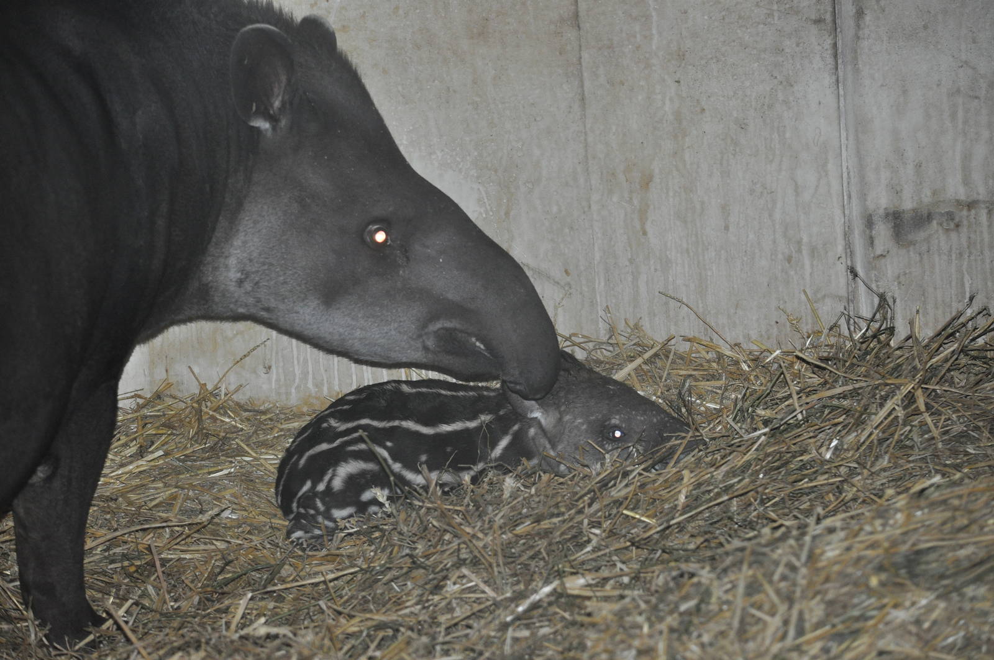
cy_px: 330
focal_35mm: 165
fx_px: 4551
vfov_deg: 8.3
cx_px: 497
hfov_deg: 12.5
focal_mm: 110
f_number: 4.8
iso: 800
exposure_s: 1/60
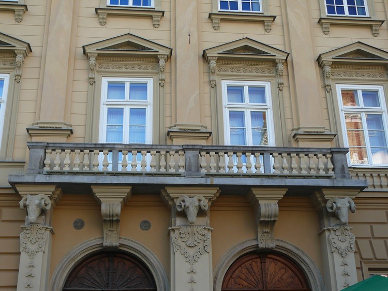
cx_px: 194
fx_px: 538
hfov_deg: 39.7
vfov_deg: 30.2
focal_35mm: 48
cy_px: 146
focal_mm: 10.1
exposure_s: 1/100
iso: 100
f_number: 3.2
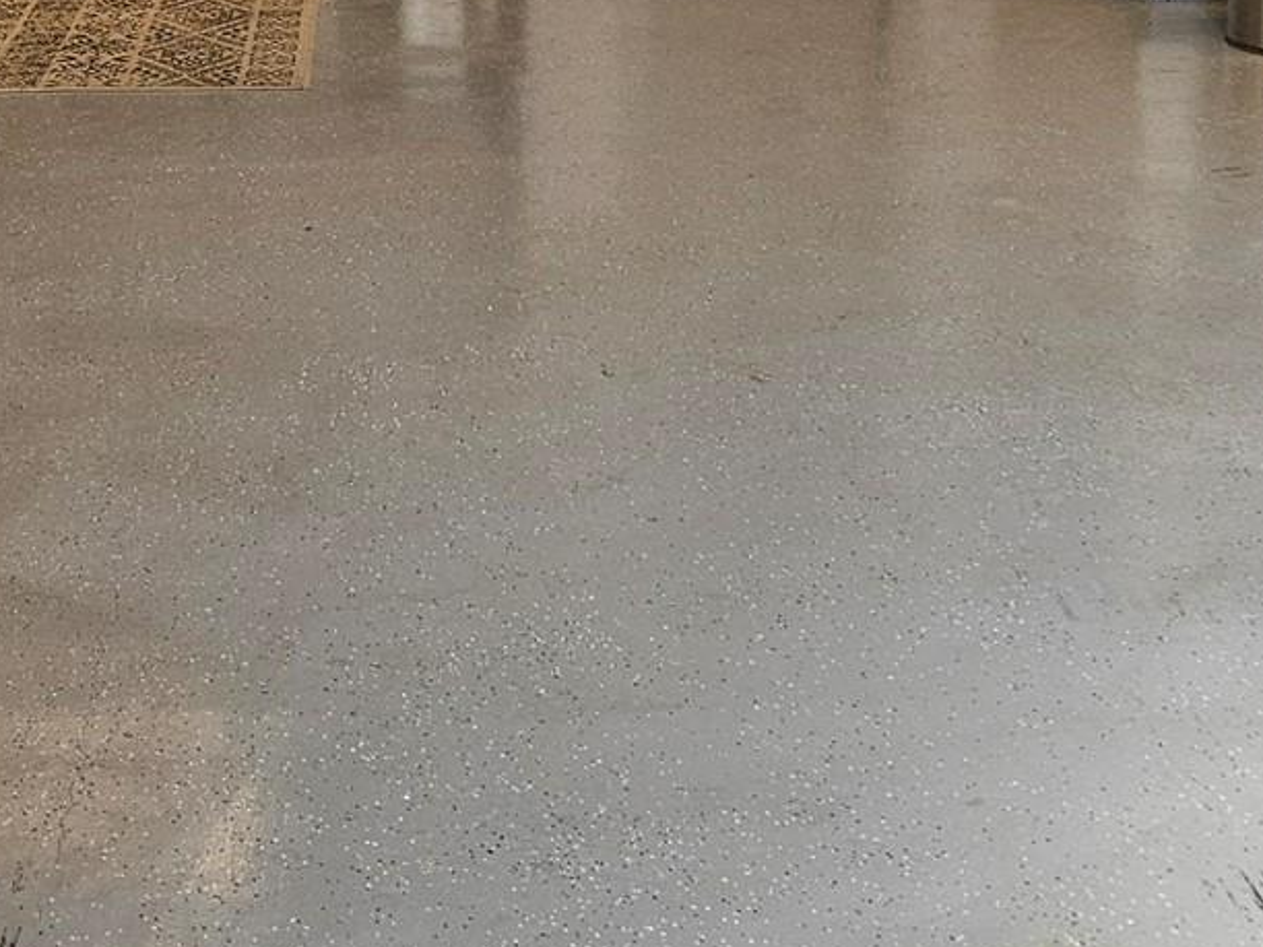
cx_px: 501
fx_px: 2809
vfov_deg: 18.5
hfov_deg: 25.3
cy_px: -47
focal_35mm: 77
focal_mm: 5.4
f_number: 1.8
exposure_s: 1/207
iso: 125
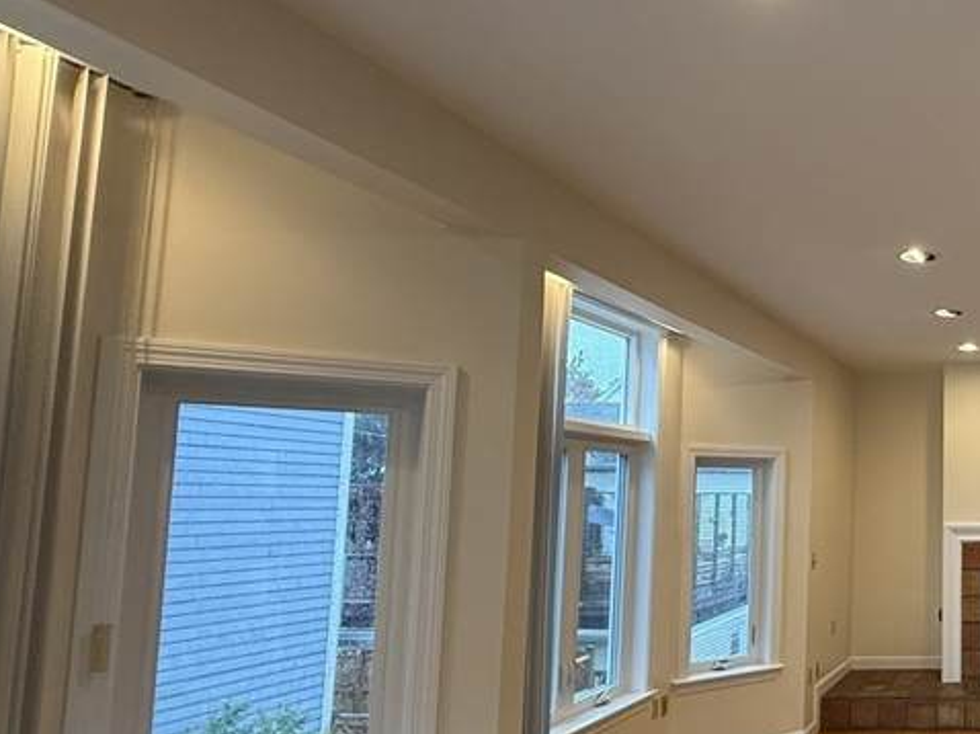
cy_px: 424
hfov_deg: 47.3
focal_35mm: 30
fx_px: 849
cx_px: 1025
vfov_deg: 46.6
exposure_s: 1/120
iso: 250
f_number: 2.2
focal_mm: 2.22
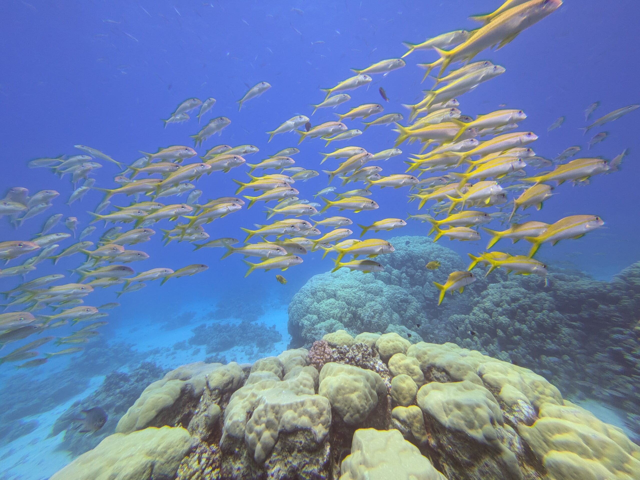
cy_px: 240
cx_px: 320
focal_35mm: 14
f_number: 2.2
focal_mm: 1.83
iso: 66
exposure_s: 1/100
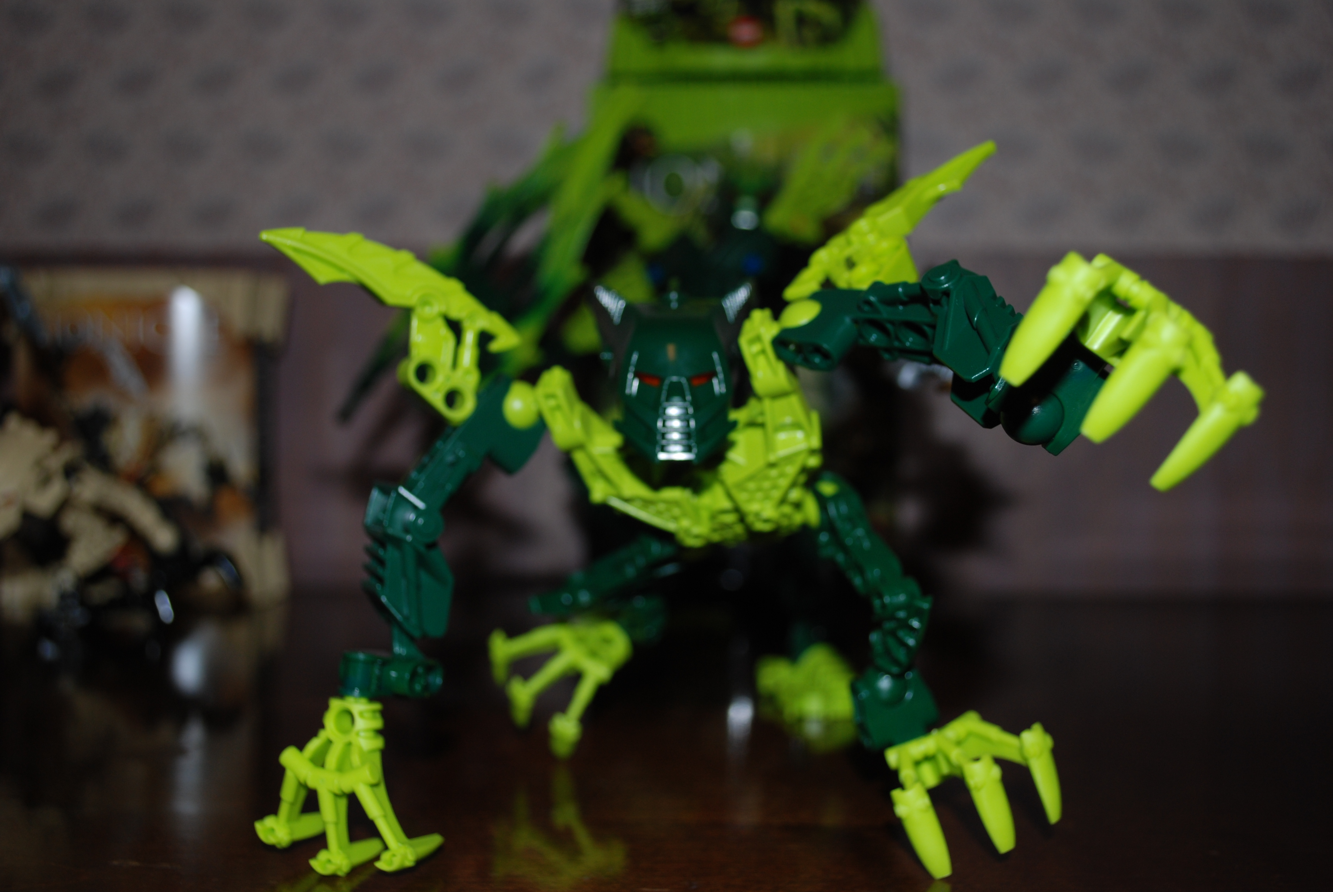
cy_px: 446
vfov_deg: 34.3
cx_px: 666
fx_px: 1446
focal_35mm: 39
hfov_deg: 49.5
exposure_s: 1/60
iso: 200
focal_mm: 26
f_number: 4.2
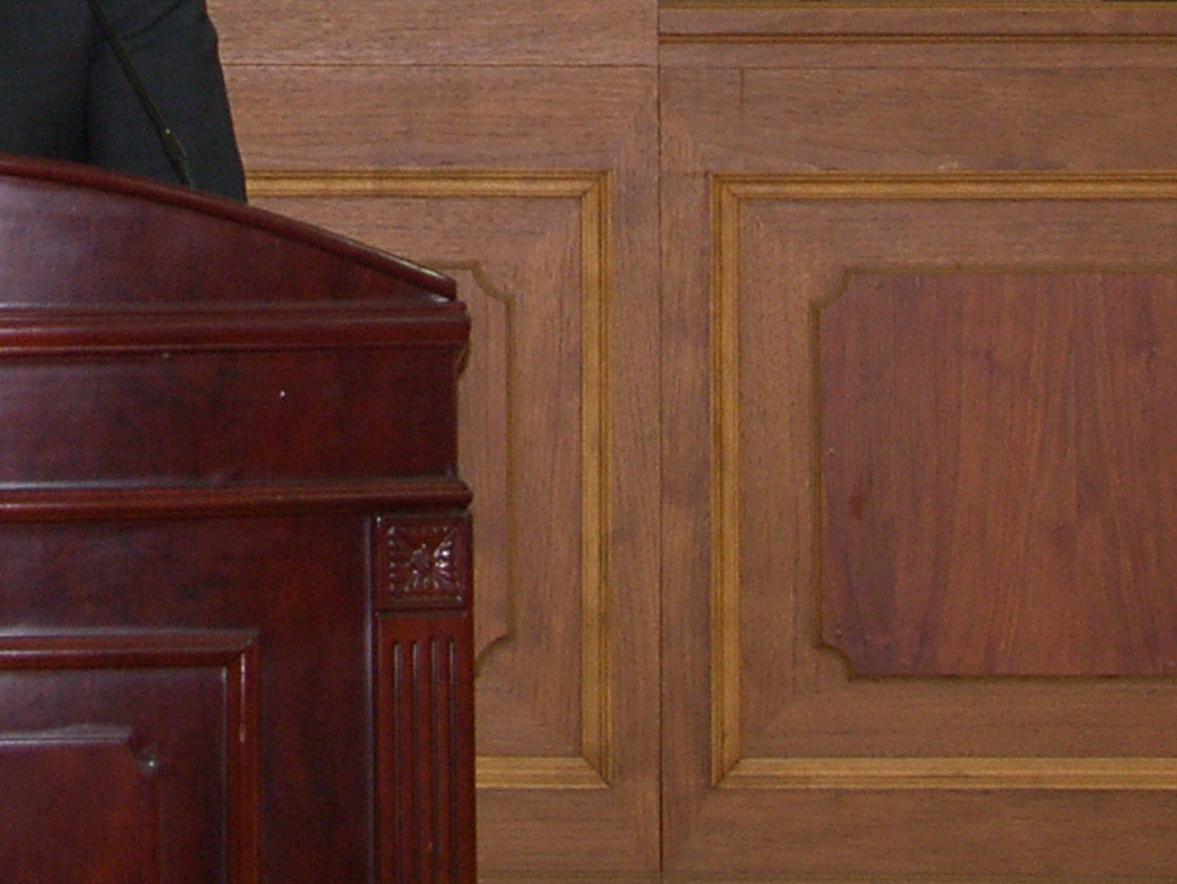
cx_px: -179
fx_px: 7380
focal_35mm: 217
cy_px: -351
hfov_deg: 9.0
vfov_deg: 6.8
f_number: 2.8
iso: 100
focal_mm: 15.5
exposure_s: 1/60
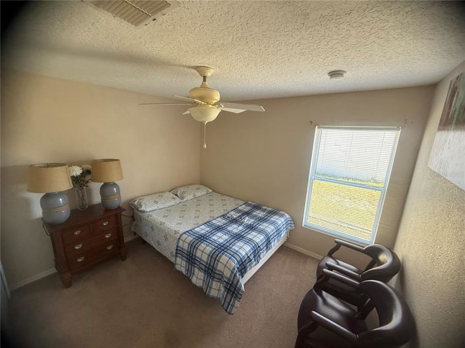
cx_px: 232
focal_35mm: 14
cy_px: 174
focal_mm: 2.22
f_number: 2.2
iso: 320
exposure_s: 1/88
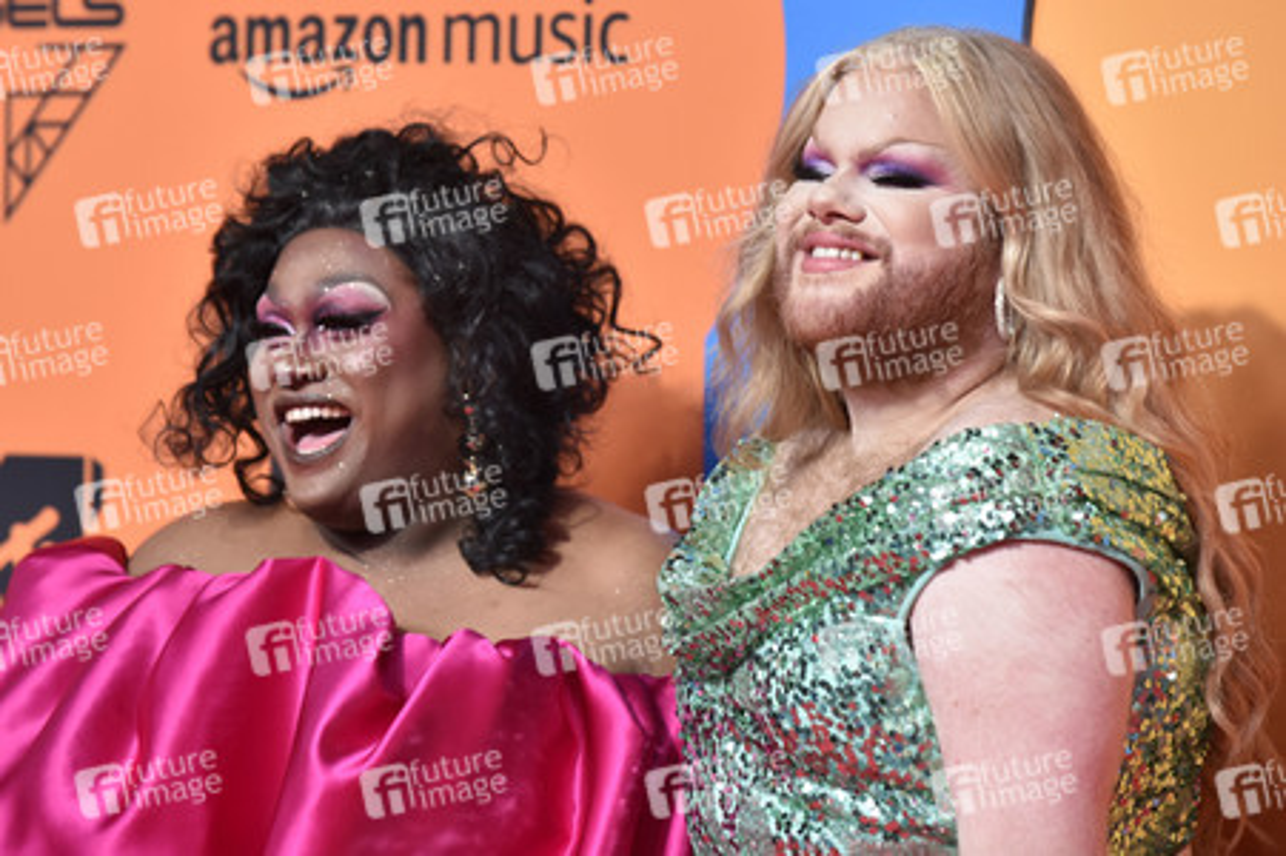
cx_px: 643
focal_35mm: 165
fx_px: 5890
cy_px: 428
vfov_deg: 8.3
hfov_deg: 12.5
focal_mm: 165
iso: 2000
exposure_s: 1/250
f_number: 3.5
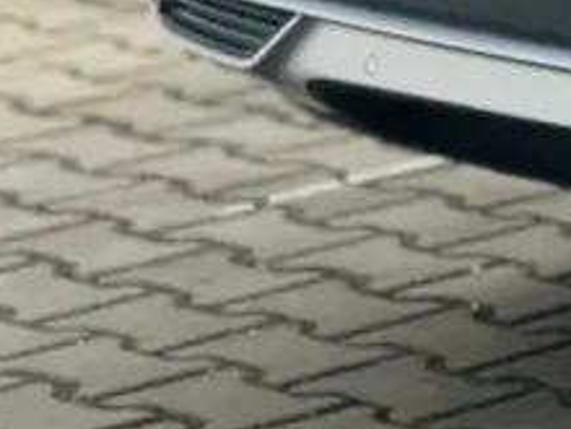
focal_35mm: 314
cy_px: -473
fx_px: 5180
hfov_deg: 5.8
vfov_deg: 4.7
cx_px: 1757
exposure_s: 1/3876
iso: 100
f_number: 1.78
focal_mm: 6.86
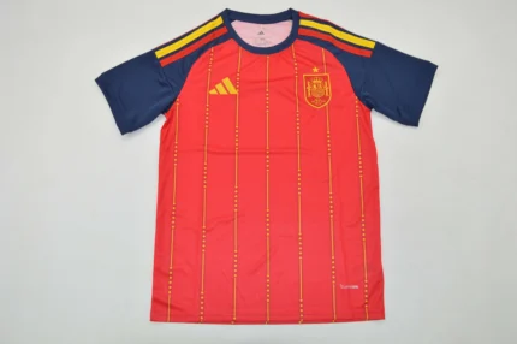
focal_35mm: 32
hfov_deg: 59.5
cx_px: 258
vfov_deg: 41.7
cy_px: 172
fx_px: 452
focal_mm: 21
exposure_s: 1/200
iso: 400
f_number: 8
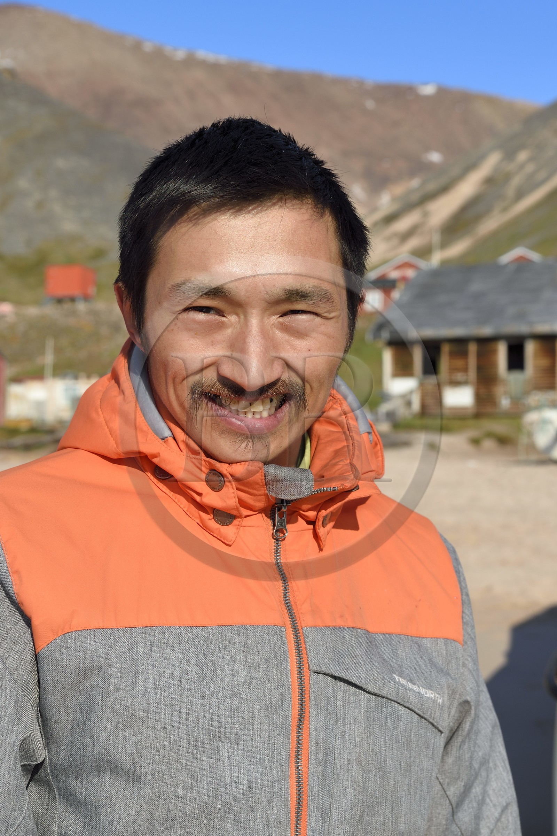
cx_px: 278
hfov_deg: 24.2
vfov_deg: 35.6
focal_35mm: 56
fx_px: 1300
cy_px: 418
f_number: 10
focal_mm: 56
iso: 200
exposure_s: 1/400
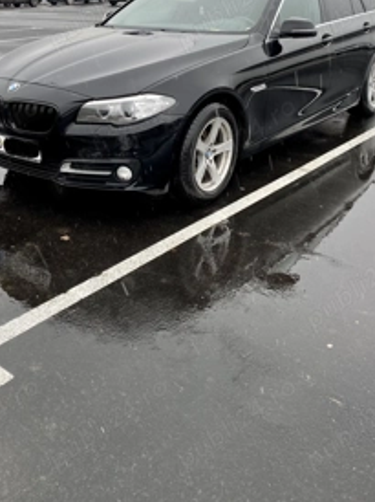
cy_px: 174
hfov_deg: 37.6
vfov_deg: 48.3
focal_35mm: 38
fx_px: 550
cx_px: 172
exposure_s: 1/122
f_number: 1.8
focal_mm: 4.25
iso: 40
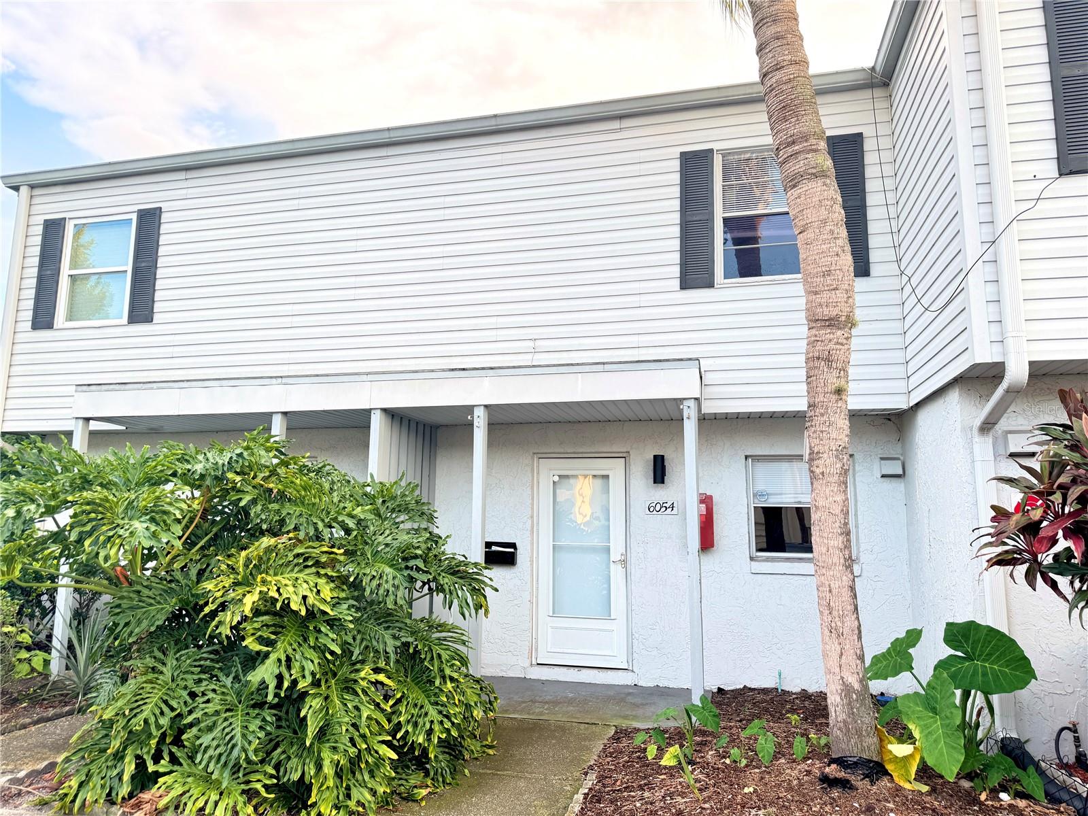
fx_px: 754
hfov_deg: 71.6
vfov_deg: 56.8
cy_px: 408
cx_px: 544
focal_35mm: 24
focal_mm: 6.76
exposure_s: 1/138
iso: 64
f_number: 1.78
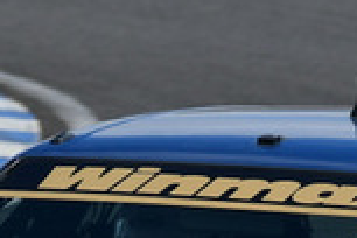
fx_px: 35707
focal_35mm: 3601
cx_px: 224
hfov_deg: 0.6
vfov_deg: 0.4
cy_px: 145
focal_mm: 460
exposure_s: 1/640
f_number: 10
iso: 200
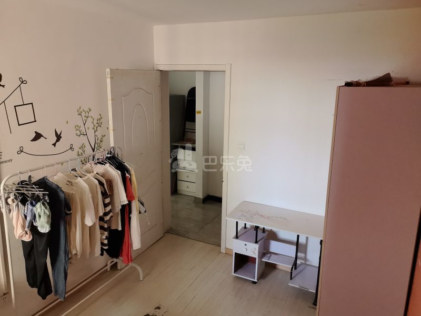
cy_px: 158
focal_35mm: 27
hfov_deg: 65.3
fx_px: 328
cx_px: 210
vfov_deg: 51.4
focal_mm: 5.52
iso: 160
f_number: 1.9
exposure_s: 1/50
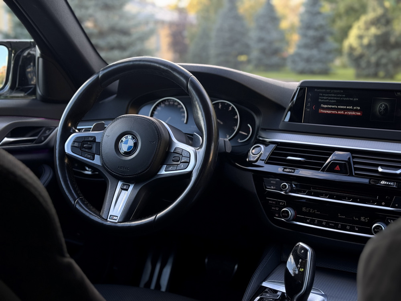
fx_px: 556
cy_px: 150
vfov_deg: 30.3
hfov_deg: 39.7
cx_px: 200
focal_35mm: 48
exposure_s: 1/141
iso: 50
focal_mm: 6.76
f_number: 1.78
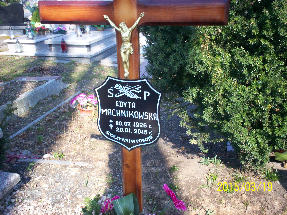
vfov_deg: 39.7
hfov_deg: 51.4
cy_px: 108
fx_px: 298
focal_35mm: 36
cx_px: 144
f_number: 4.5
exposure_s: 1/122
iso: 100
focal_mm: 6
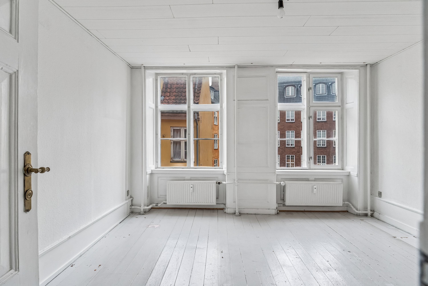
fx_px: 219
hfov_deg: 88.6
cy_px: 143
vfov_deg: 66.1
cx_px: 214
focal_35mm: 18
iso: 400
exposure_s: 1/25
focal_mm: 12.3
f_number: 7.1
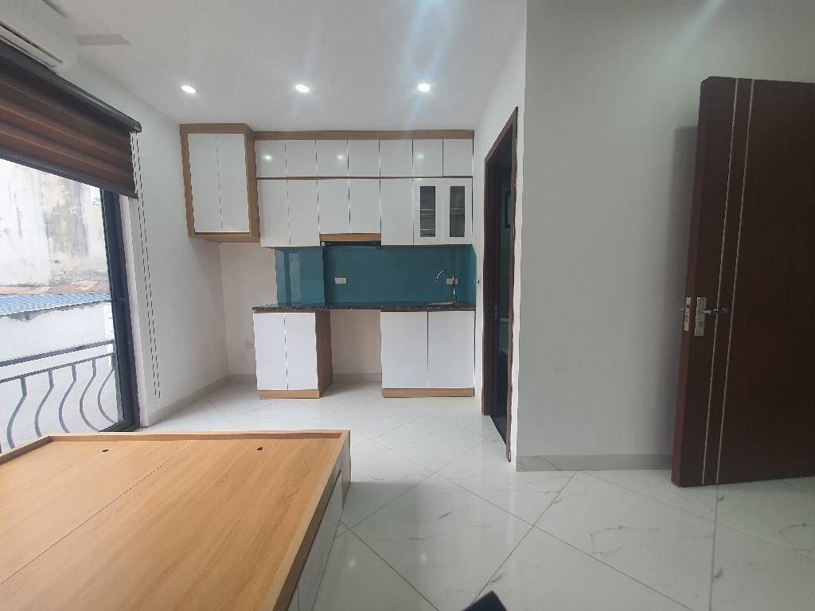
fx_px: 306
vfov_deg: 89.9
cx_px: 408
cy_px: 306
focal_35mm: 13
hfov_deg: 106.2
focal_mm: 1.8
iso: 50
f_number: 2.2
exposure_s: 1/50
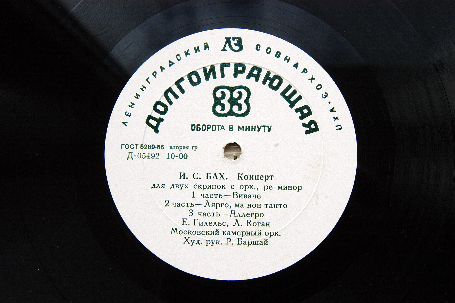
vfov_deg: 25.7
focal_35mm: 52
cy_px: 152
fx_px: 663
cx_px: 228
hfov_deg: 37.9
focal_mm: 35
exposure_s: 1/250
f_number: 8
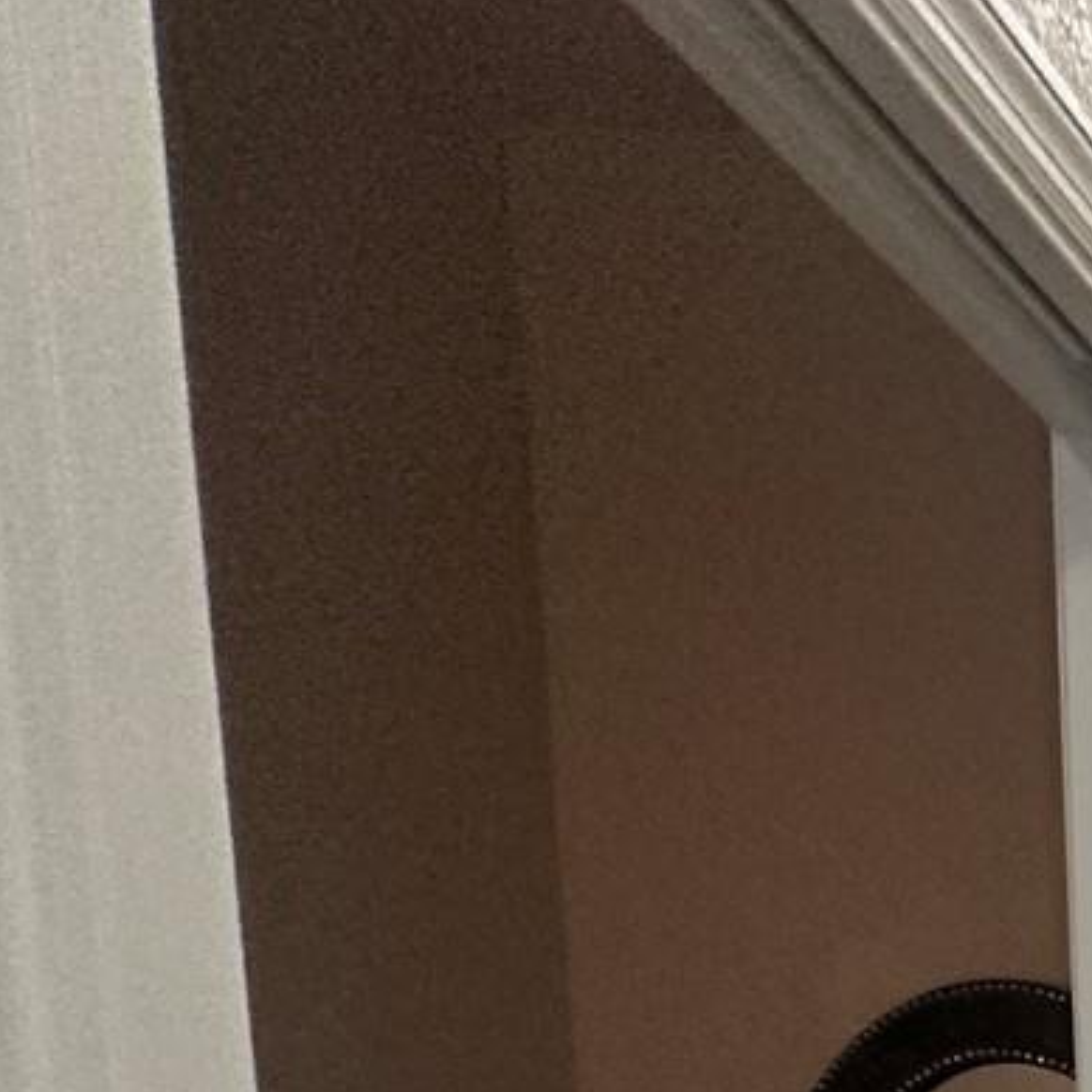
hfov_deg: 21.0
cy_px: 1621
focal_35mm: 51
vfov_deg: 25.5
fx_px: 1820
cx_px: 2012
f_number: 2.2
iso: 320
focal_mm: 2.22
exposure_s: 1/60
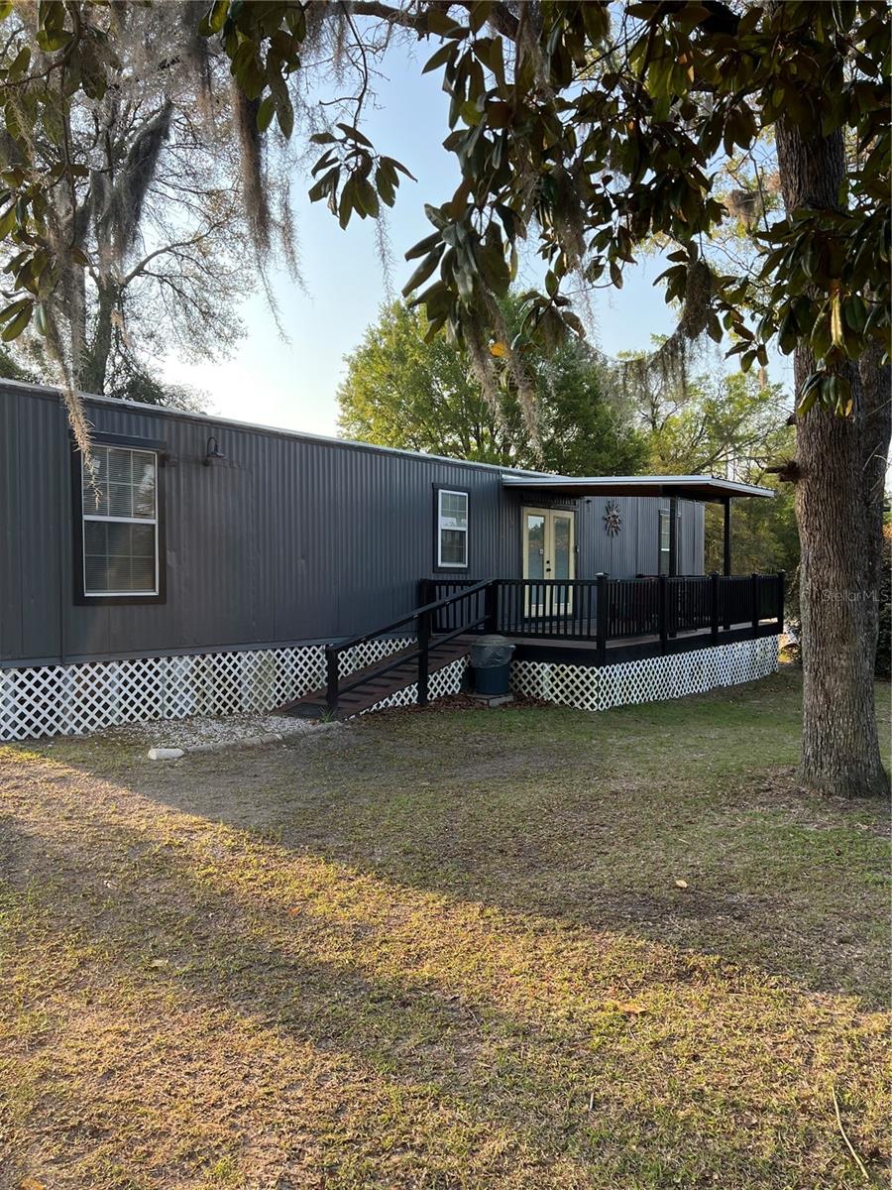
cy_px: 595
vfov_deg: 67.3
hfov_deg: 53.1
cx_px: 446
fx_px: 893
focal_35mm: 26
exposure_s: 1/666
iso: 50
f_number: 1.5
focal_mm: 5.7
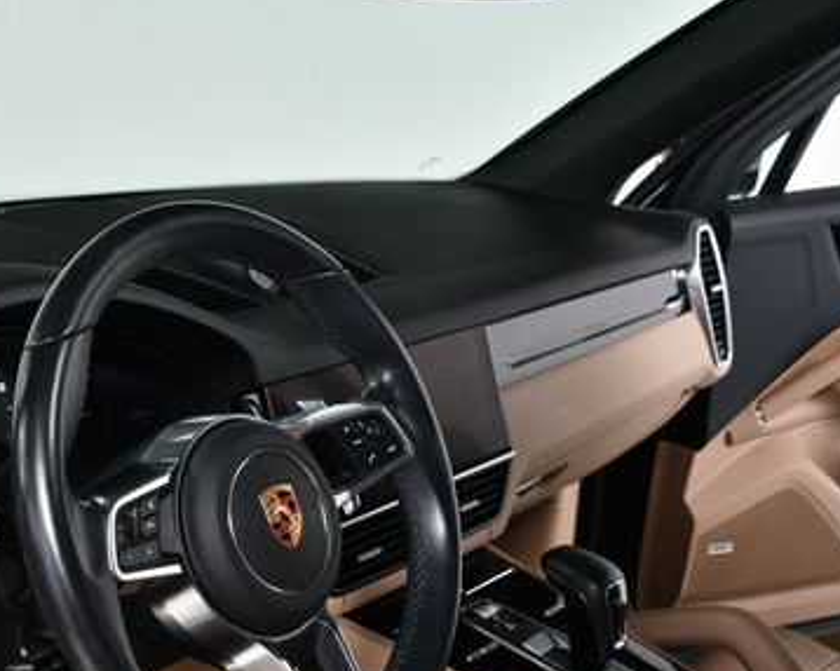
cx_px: 155
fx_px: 1416
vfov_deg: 26.4
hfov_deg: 32.1
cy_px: 488
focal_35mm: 57
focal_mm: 23
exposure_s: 1/160
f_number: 7.1
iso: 100
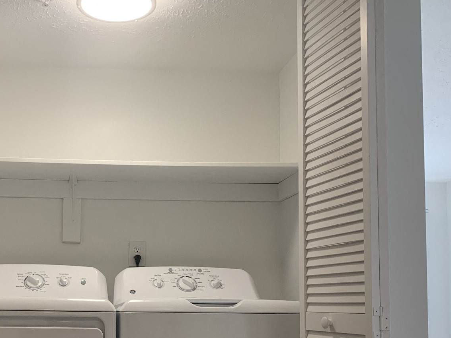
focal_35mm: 47
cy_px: 270
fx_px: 612
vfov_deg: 30.2
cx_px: 111
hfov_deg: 39.3
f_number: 1.8
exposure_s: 1/120
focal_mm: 4.25
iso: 64
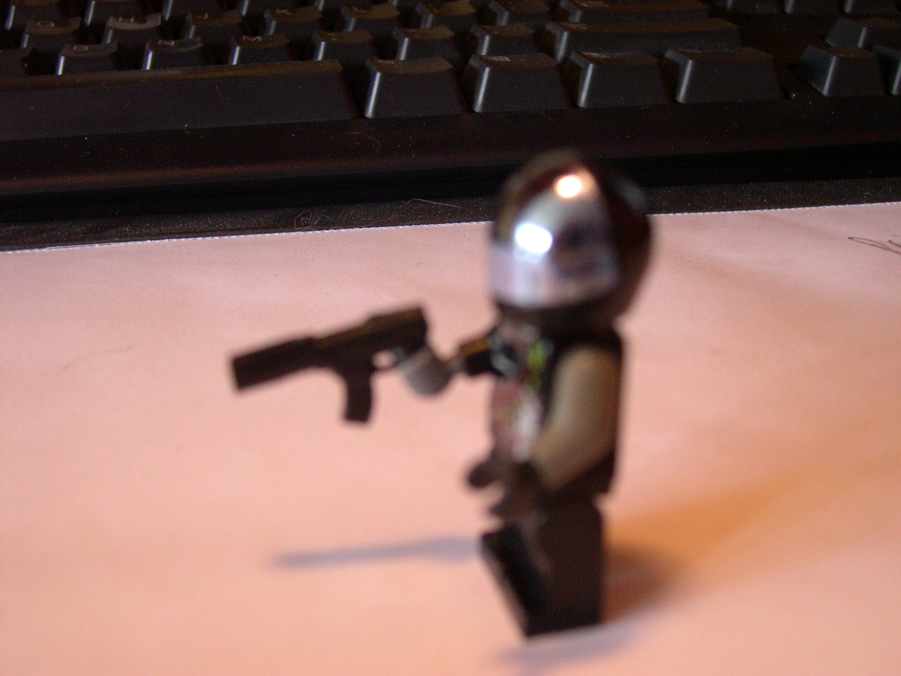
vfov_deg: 34.3
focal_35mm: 42
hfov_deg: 44.8
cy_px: 338
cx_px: 450
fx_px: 1093
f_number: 2.9
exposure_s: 1/28.8
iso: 400
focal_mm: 9
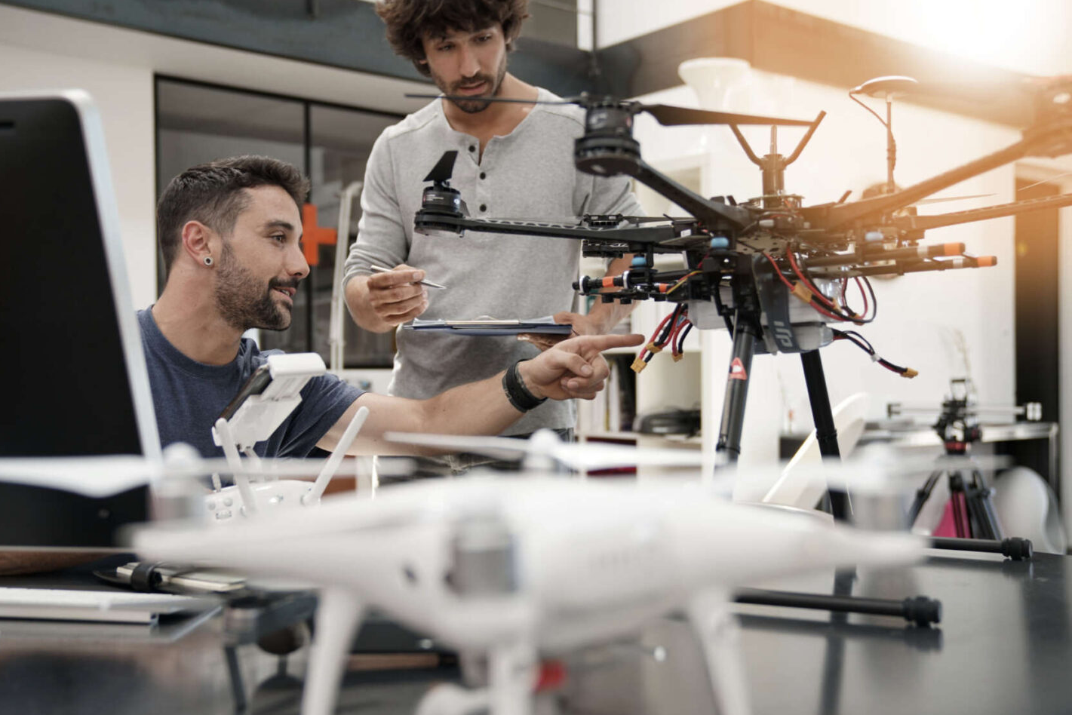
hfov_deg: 48.4
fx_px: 1191
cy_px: 379
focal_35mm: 40
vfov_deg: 33.4
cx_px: 523
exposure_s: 1/100
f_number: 2.8
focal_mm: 37
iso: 500
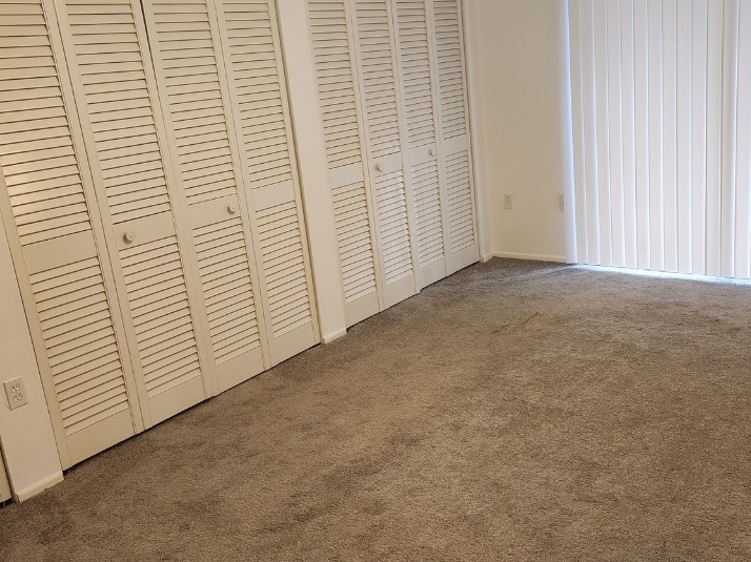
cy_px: 251
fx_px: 716
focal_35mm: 33
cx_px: 356
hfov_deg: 55.3
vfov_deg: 42.9
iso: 250
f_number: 1.8
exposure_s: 1/120
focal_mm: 5.4
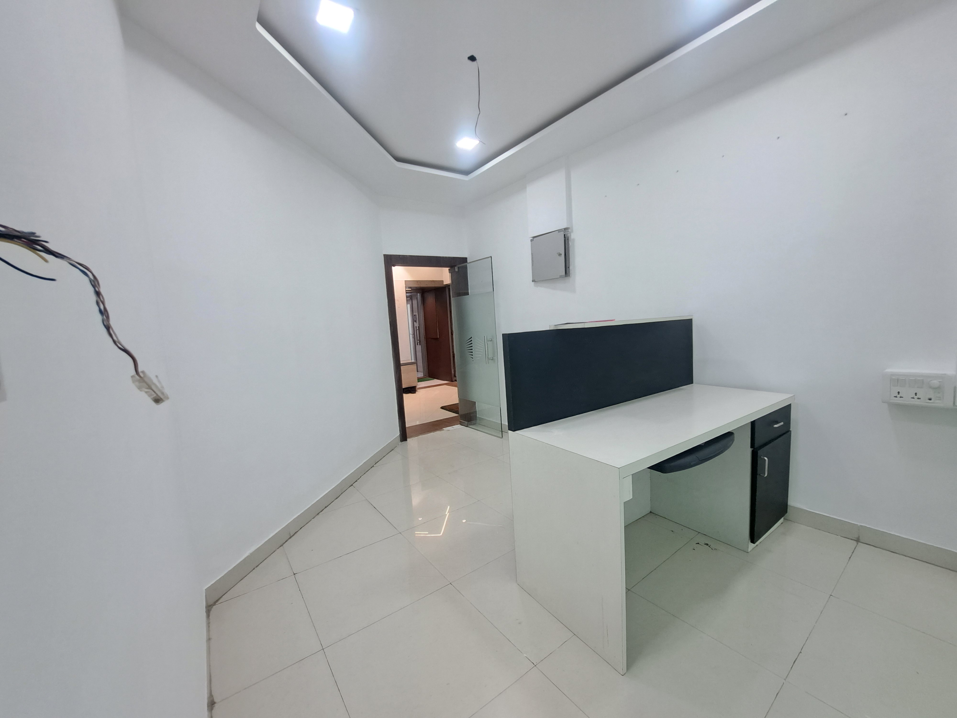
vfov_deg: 89.9
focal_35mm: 13
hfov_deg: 106.2
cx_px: 478
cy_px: 359
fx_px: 359
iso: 160
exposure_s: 1/50
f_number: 2.2
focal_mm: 1.74
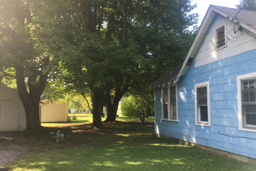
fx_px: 242
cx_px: 144
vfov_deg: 38.8
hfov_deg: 55.6
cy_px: 100
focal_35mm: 34
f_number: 2.2
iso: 25
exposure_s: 1/198
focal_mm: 4.15
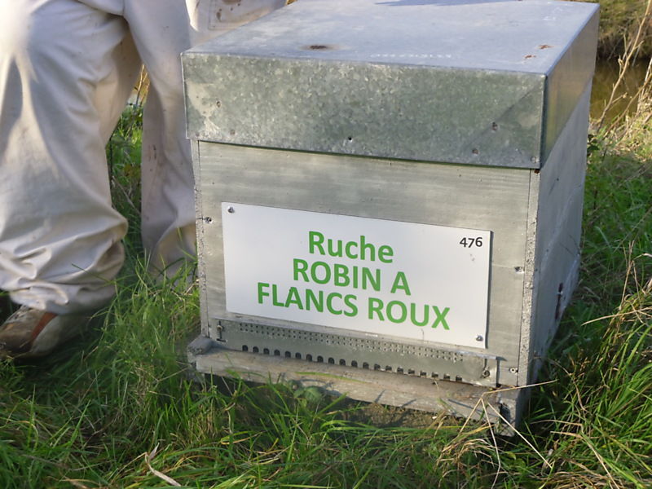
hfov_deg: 34.3
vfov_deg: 26.1
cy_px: 244
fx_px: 1055
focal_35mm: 56
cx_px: 326
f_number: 4
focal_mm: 10.04
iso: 80
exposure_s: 1/197
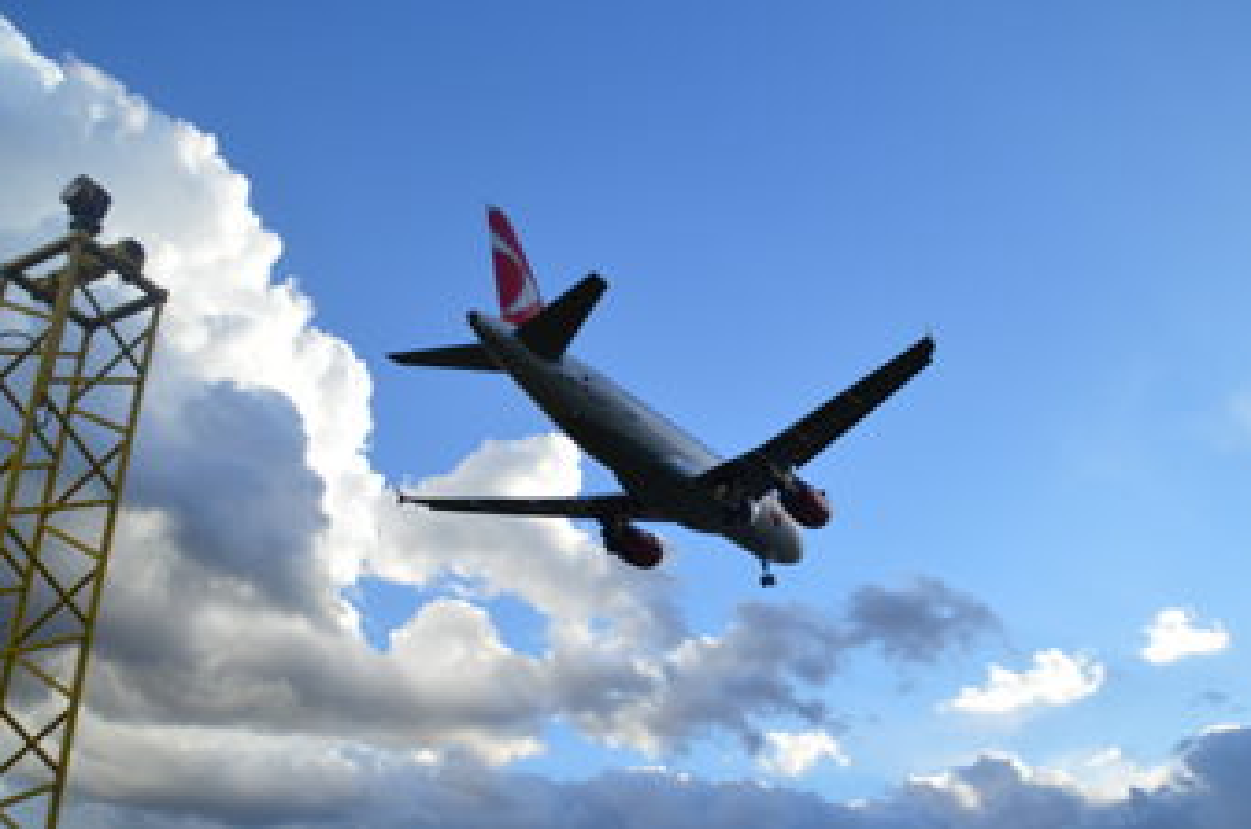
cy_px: 489
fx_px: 1110
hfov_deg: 58.7
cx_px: 677
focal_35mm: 32
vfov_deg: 40.8
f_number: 8
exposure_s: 1/250
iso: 100
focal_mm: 18
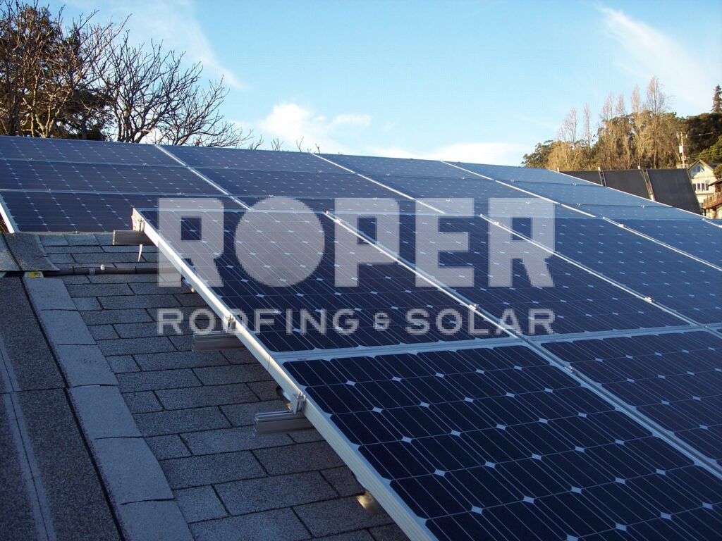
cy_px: 270
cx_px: 361
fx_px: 813
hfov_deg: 47.9
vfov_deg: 36.8
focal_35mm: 39
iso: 100
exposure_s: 1/250
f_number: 3.4
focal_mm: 8
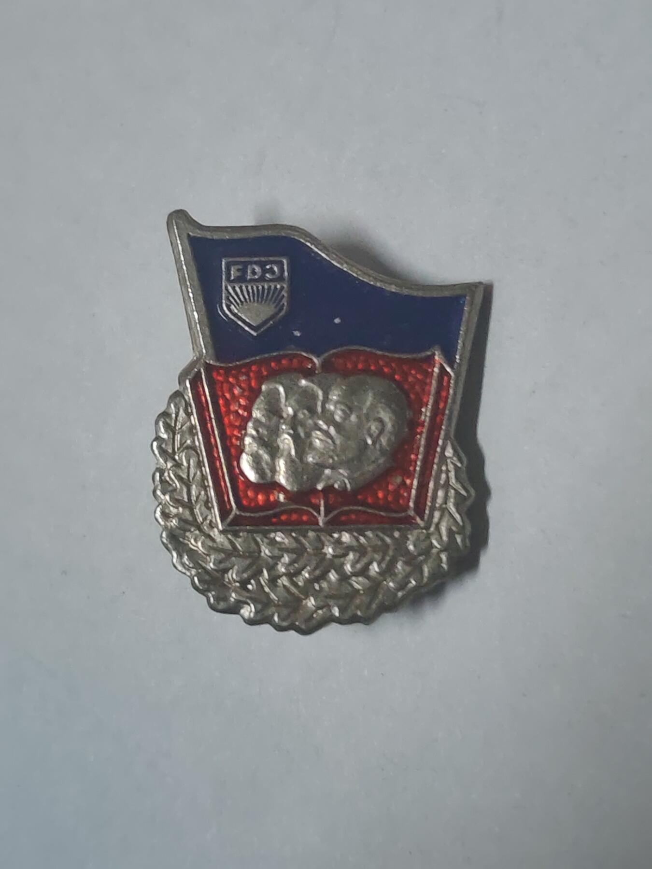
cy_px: 434
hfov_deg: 21.6
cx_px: 326
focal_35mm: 68
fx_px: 1708
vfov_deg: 28.6
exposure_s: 1/25
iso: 500
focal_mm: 5.52
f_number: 1.95
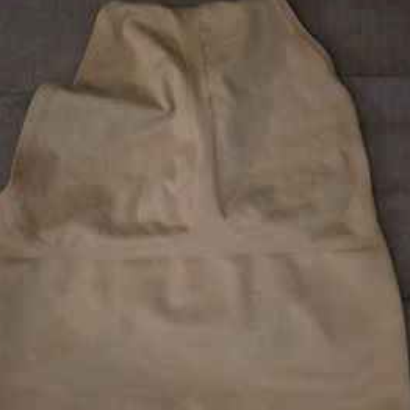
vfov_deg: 52.5
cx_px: 183
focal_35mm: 31
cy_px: 222
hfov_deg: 52.4
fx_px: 415
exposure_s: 1/50.3
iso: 1250
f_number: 1.7
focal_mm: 6.3
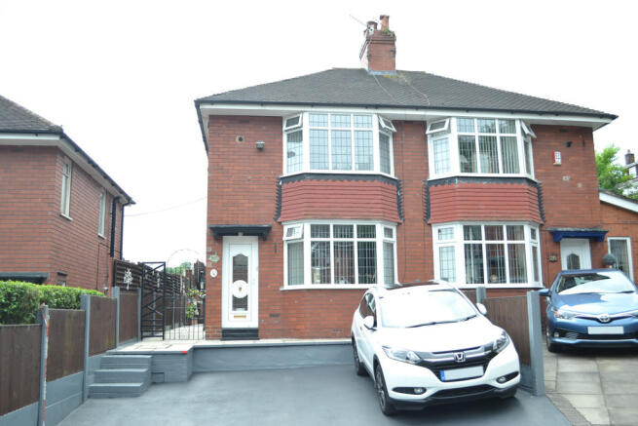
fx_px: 585
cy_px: 213
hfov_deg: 57.2
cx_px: 319
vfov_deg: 40.0
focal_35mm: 33
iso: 100
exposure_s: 1/160
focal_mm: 22
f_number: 3.8
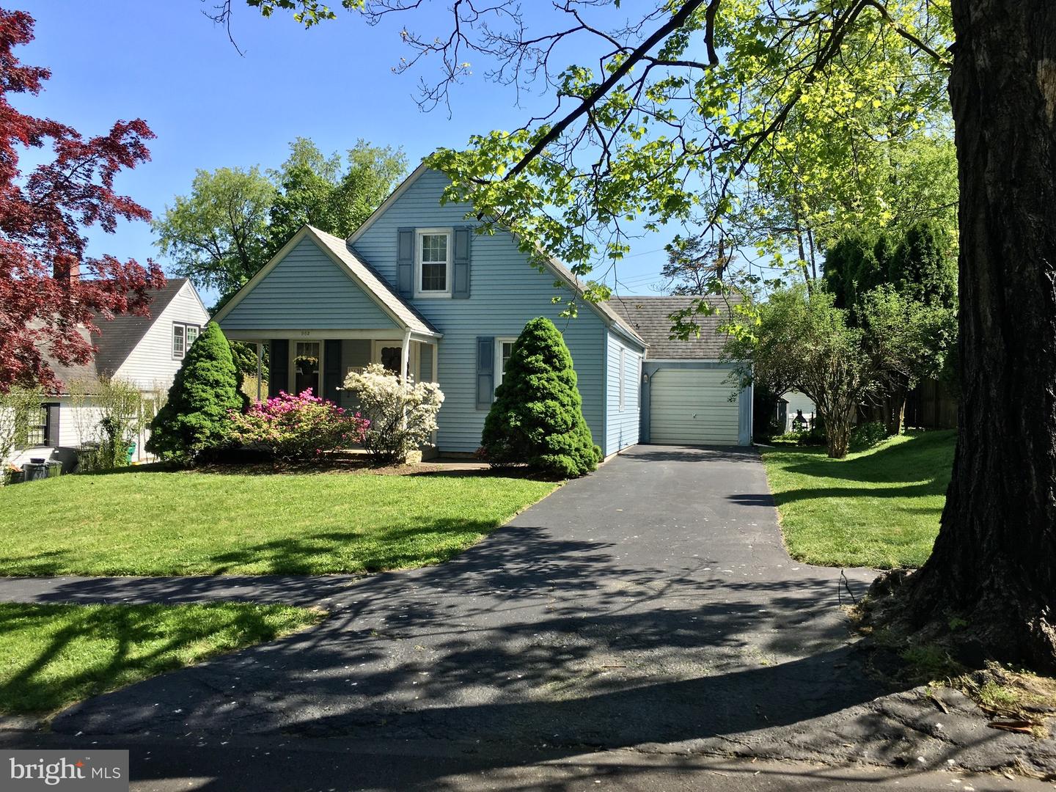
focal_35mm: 29
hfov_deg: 61.7
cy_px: 396
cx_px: 528
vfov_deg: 48.2
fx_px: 885
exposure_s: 1/999
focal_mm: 4.15
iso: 25
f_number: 2.2
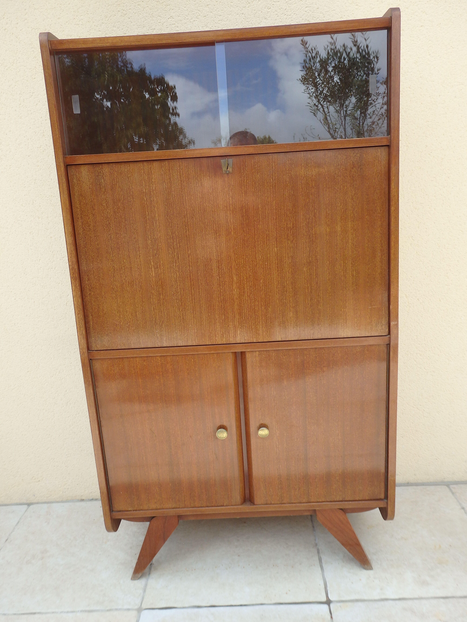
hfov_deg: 51.4
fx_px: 486
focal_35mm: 27
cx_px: 234
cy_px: 311
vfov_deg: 65.3
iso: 125
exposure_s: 1/500
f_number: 3.2
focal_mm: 5
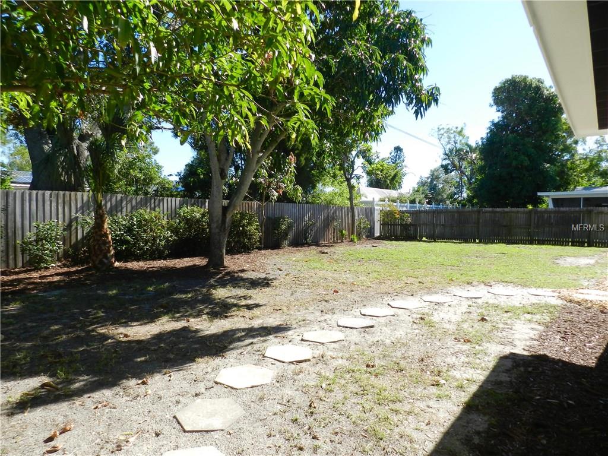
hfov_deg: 73.9
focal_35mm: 23
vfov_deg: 58.9
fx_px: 404
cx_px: 304
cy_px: 228
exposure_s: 1/640
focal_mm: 4
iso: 160
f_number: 3.4
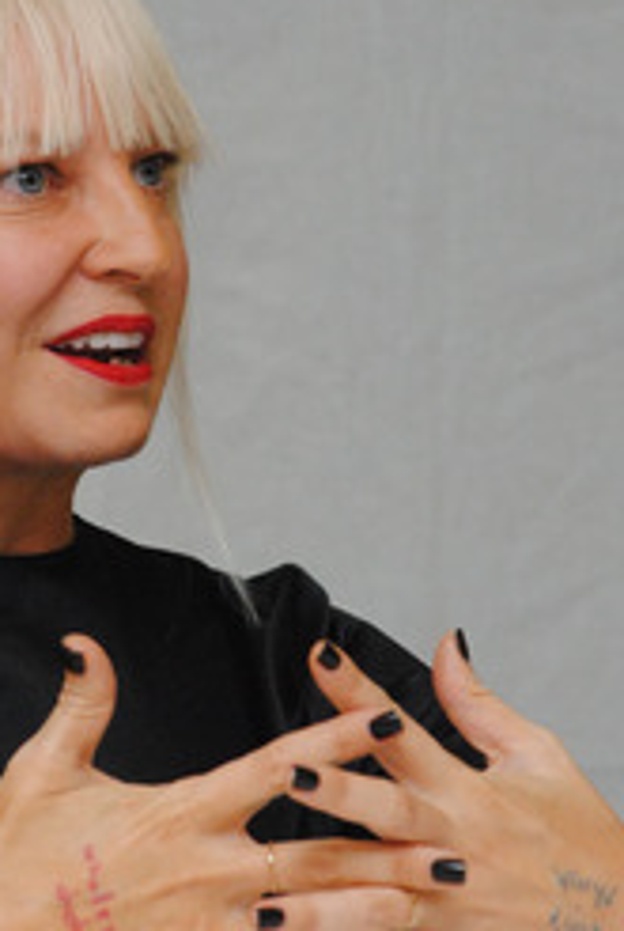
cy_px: 416
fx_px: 7585
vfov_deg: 7.0
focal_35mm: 293
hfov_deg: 4.7
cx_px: 132
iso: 1600
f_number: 9
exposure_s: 1/160
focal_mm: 120
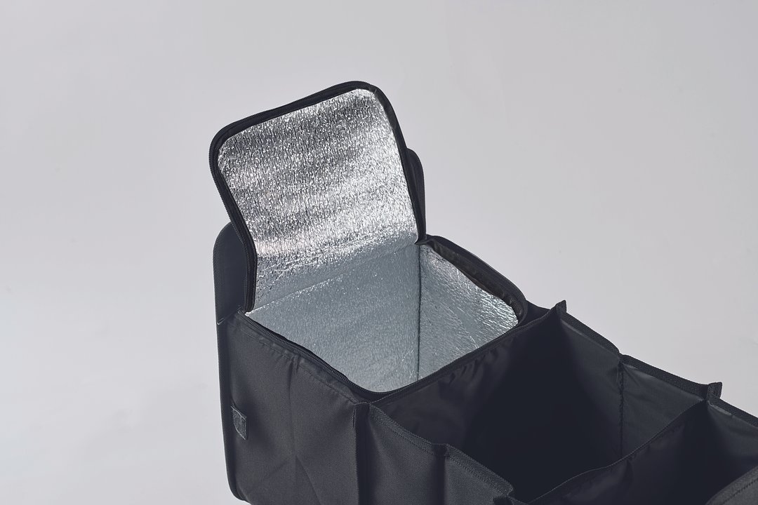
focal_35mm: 85
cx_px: 379
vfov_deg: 16.1
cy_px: 252
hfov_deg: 23.9
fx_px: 1790
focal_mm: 85
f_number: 13
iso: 125
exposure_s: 1/125
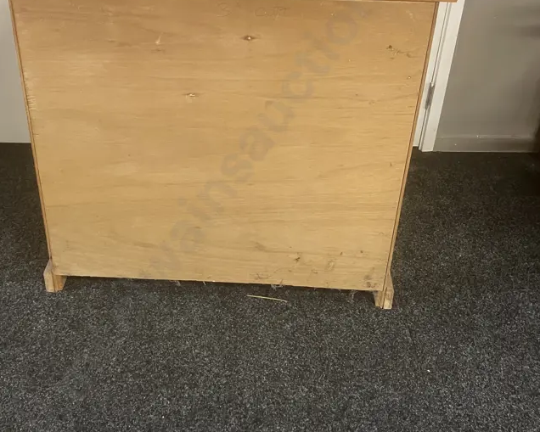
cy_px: 177
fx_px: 703
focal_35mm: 44
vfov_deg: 34.1
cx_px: 229
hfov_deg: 41.9
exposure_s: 1/50
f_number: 1.8
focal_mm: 3.99
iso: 200
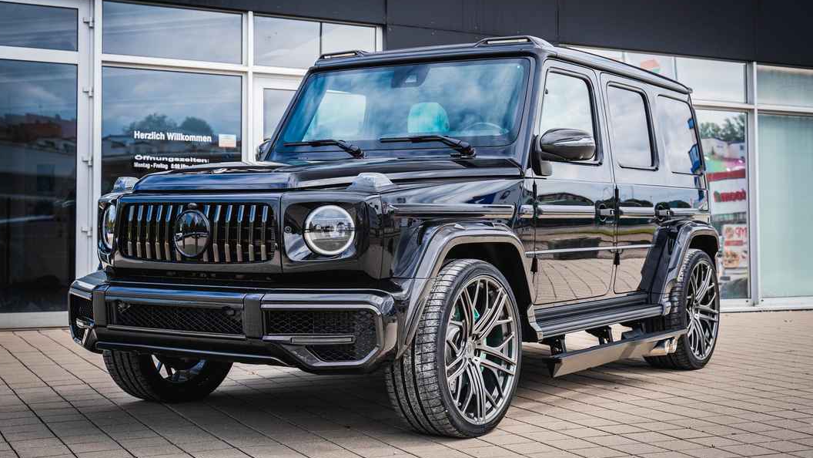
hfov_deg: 45.5
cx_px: 403
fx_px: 970
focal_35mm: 45
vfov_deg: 26.5
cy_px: 208
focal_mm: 42
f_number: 5
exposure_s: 1/320
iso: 640
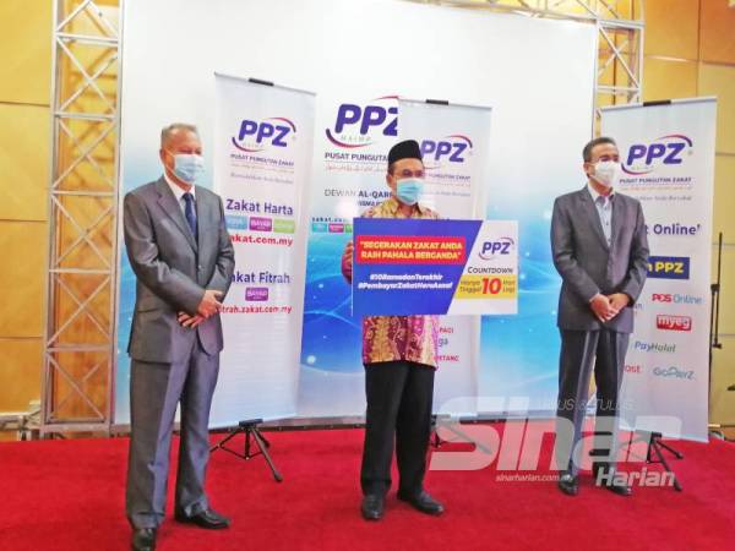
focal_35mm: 26
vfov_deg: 53.1
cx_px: 368
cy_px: 276
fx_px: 552
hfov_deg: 67.3
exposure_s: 1/33.3
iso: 320
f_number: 1.8
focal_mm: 3.62
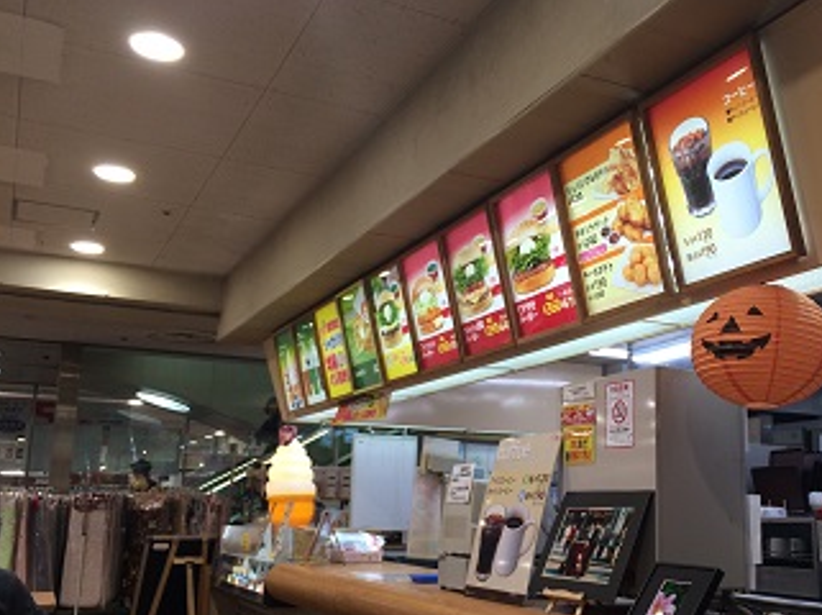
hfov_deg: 48.5
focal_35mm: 38
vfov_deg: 37.6
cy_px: 357
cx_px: 525
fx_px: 901
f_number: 2.2
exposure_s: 1/60
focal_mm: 4.15
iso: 40
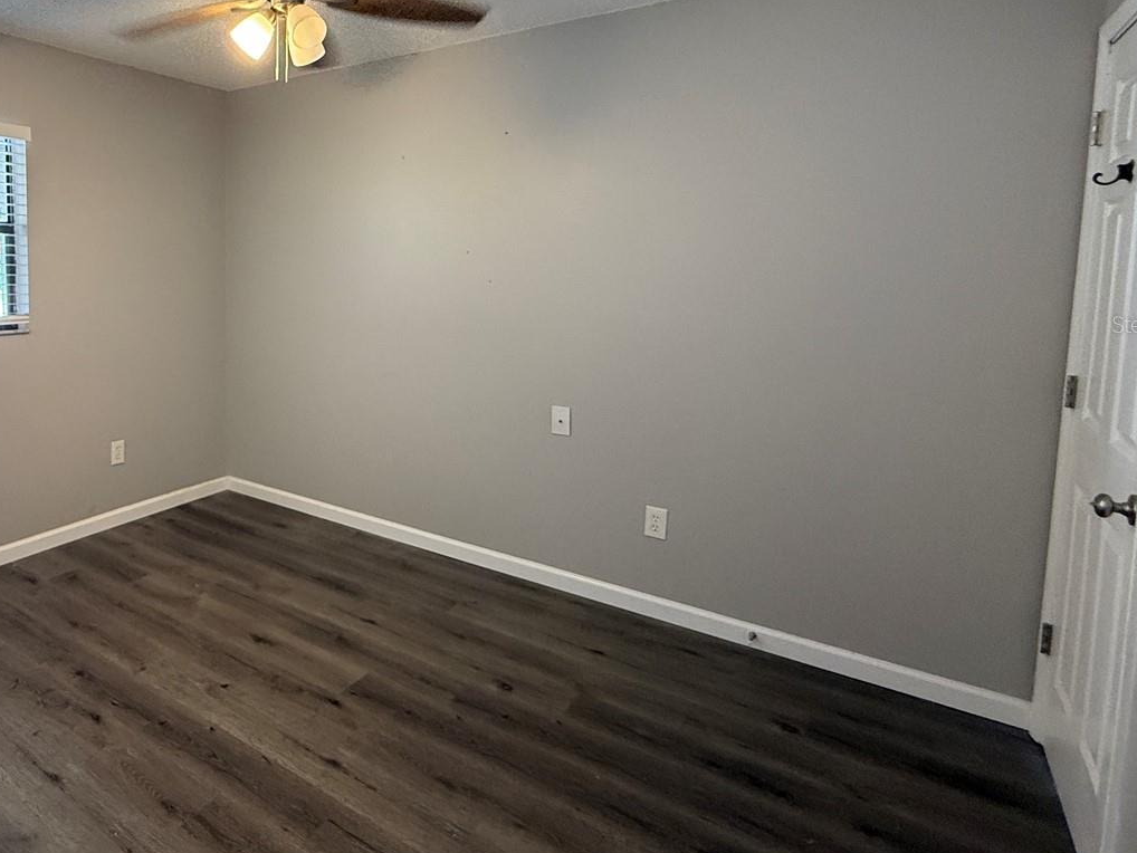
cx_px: 324
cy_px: 324
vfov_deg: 60.4
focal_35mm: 22
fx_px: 723
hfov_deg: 72.5
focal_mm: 2.22
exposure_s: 1/60
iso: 400
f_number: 2.2
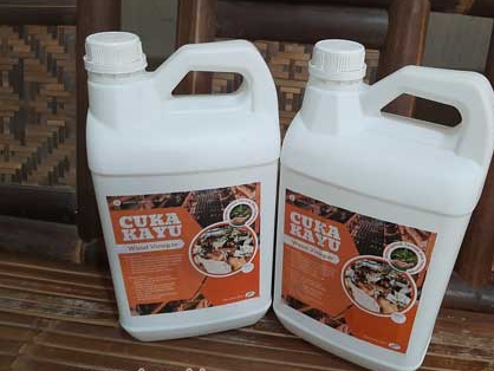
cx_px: 265
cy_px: 190
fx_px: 443
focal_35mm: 31
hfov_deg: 58.3
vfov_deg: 45.5
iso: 500
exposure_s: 1/25
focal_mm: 3.93
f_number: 1.7
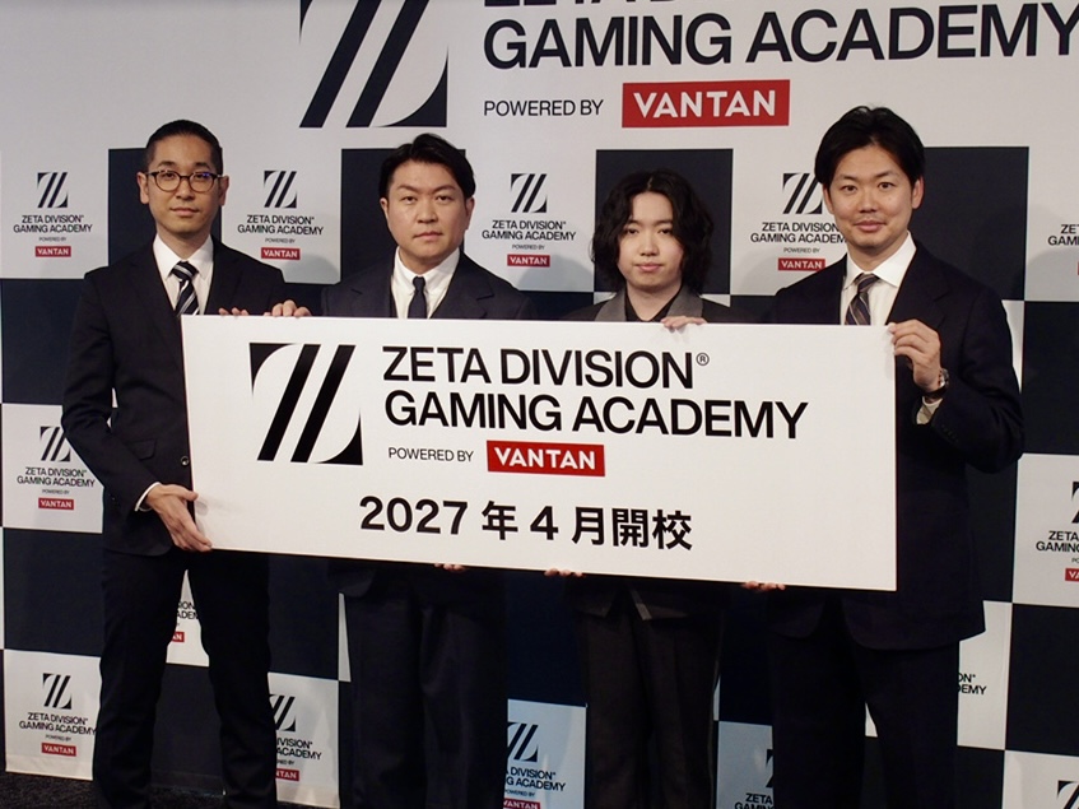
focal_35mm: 42
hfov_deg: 44.8
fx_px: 1309
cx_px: 540
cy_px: 404
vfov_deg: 34.3
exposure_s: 1/50
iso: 200
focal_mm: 9
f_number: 2.8
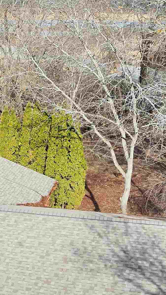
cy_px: 272
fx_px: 525
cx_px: 16
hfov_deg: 17.7
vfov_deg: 29.9
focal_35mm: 67
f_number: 1.7
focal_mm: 6.72
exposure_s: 1/2500
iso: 200
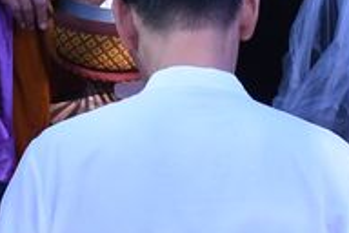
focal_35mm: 144
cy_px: 59
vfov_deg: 9.5
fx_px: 1396
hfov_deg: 14.2
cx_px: 187
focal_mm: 18
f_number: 11
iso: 1250
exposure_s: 1/500
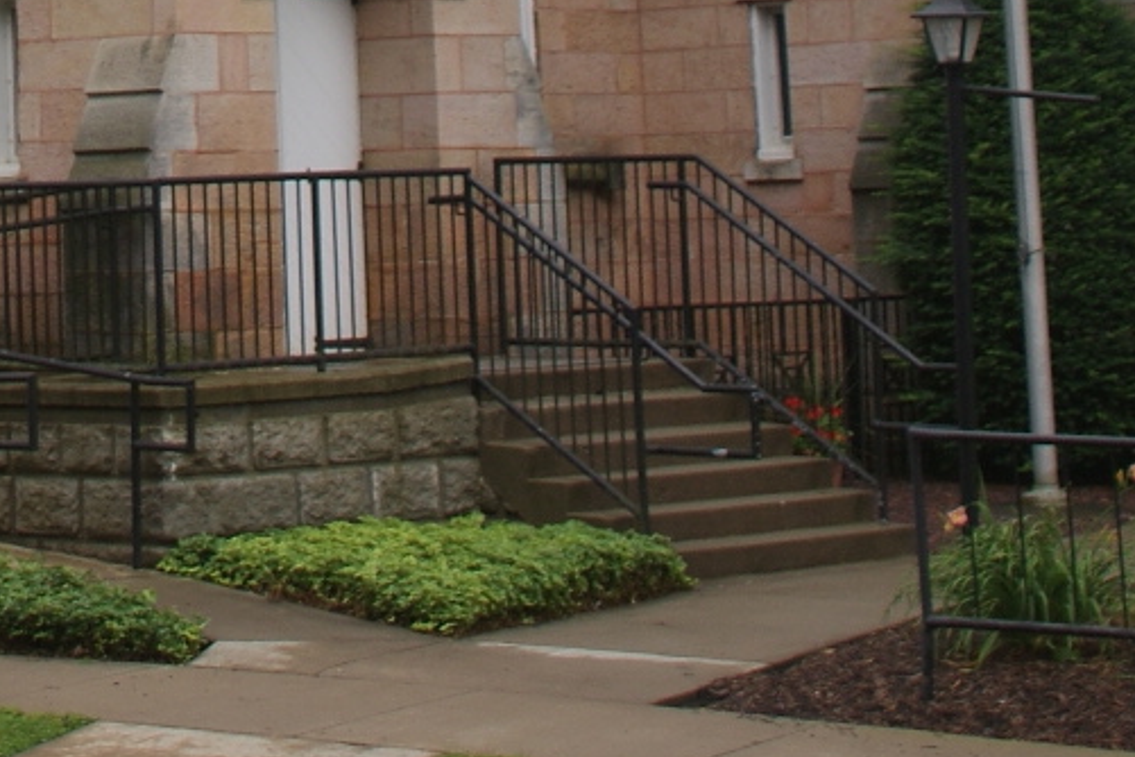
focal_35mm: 138
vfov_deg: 9.4
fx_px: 4350
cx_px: -206
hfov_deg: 14.4
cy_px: -684
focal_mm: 24
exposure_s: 1/80
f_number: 8
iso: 100
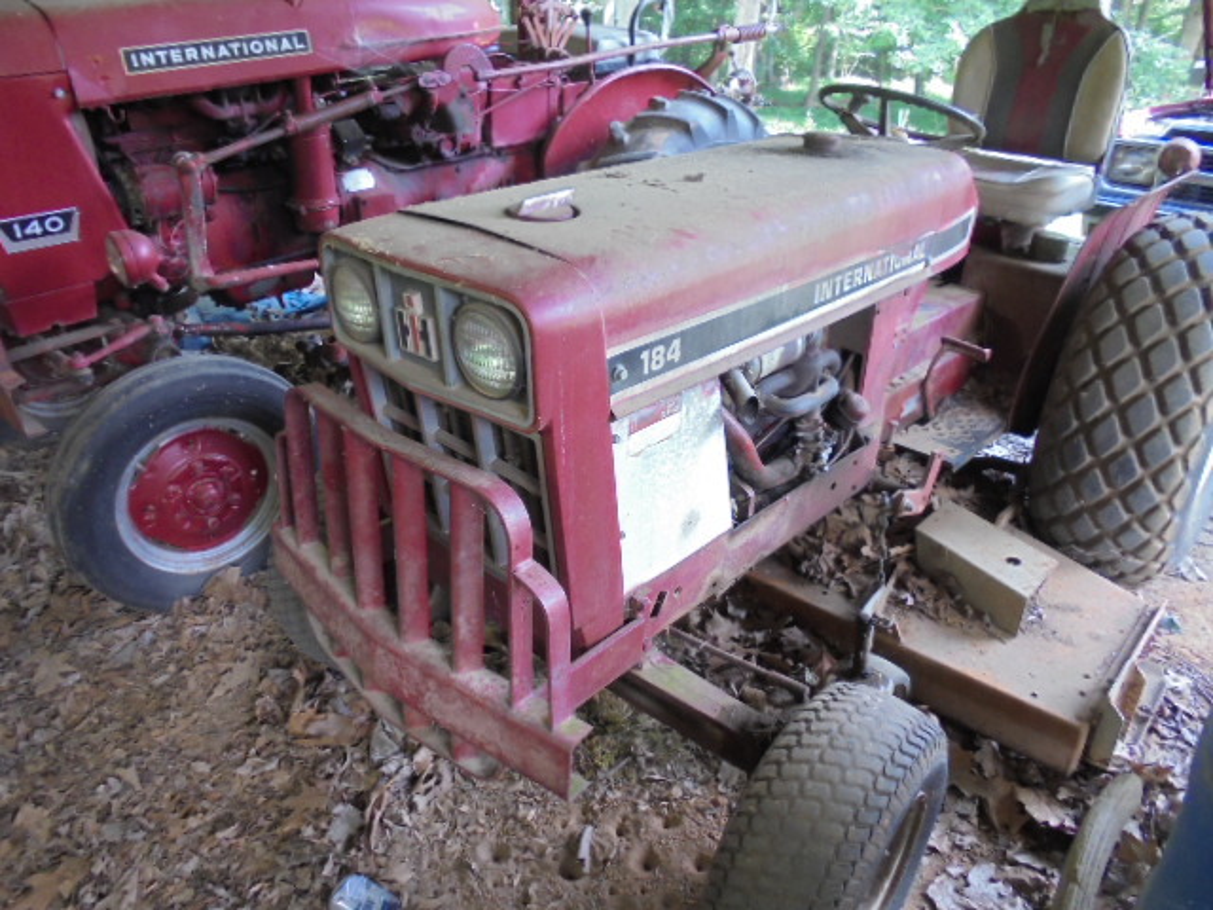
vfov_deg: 53.1
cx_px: 606
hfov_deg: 67.3
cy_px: 455
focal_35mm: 26
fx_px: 911
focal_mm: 4.6
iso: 200
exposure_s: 1/30
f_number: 3.5
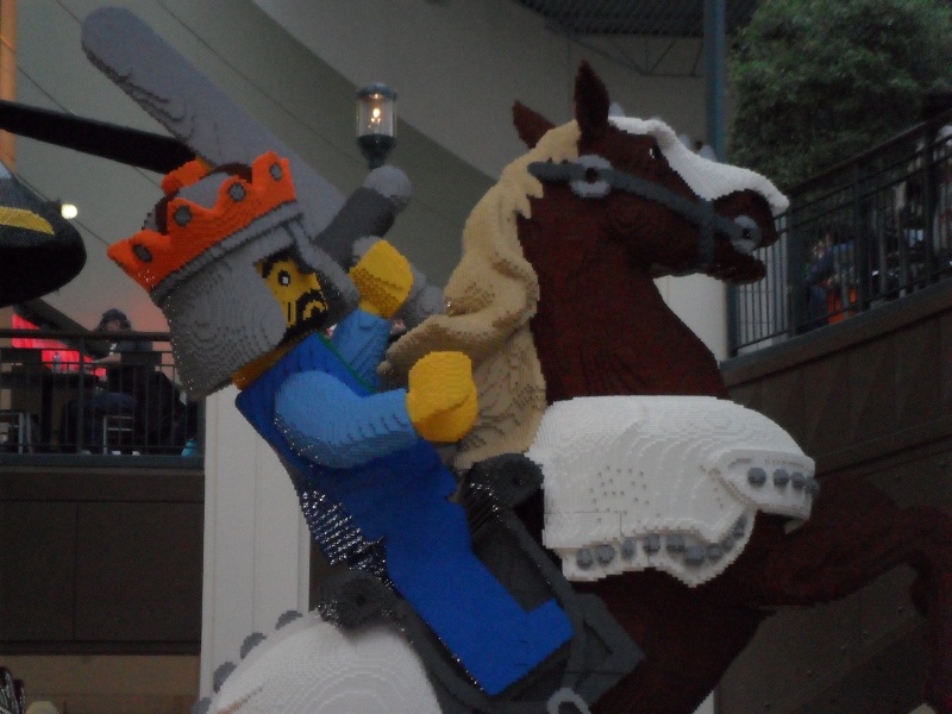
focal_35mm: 135
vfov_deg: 11.0
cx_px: 476
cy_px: 357
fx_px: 3713
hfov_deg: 14.6
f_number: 5.9
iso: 400
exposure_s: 1/90
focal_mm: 24.5
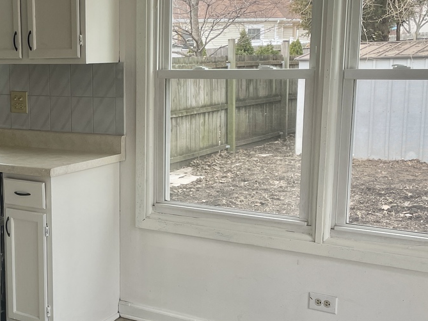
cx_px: 70
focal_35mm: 56
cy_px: 192
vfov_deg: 26.0
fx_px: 692
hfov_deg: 33.1
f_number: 1.6
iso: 64
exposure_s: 1/121
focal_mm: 4.2
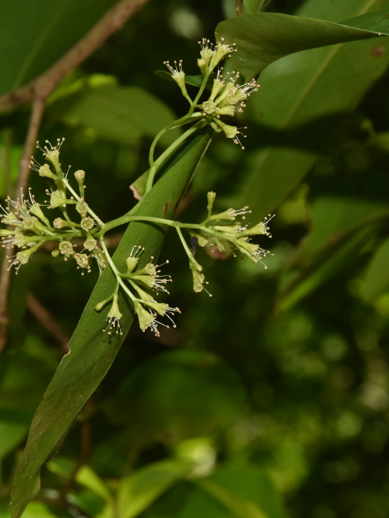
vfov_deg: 8.7
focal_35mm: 228
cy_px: 259
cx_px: 160
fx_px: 3412
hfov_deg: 6.5
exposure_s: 1/160
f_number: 16
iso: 400
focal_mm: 105
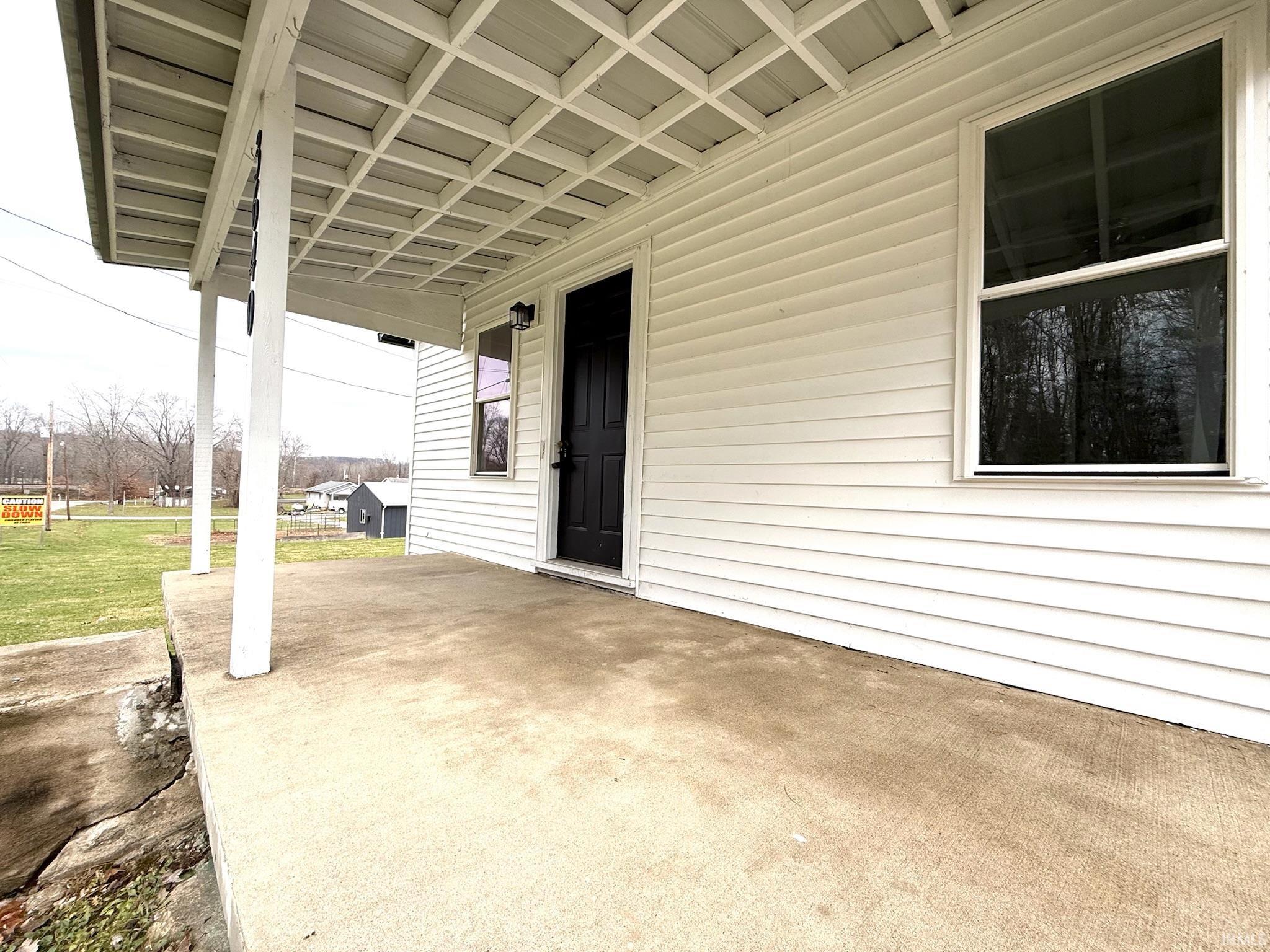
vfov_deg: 85.7
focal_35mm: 14
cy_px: 476
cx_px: 635
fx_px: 514
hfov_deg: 102.1
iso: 50
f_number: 2.2
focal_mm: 2.22
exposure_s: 1/319
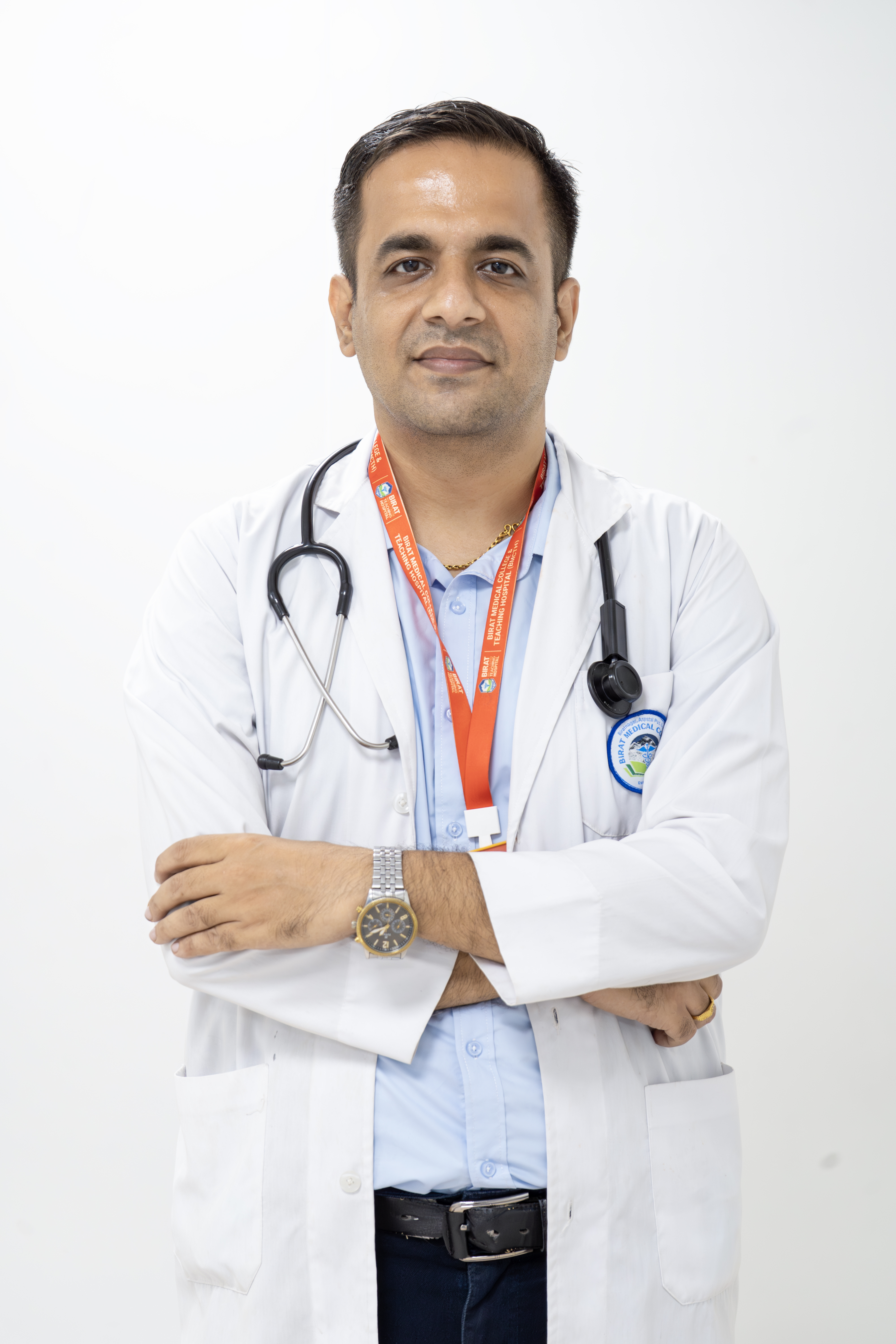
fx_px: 2613
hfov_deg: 19.5
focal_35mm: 70
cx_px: 448
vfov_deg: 28.8
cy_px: 672
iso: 1600
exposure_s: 1/160
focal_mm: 70
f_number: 5.6
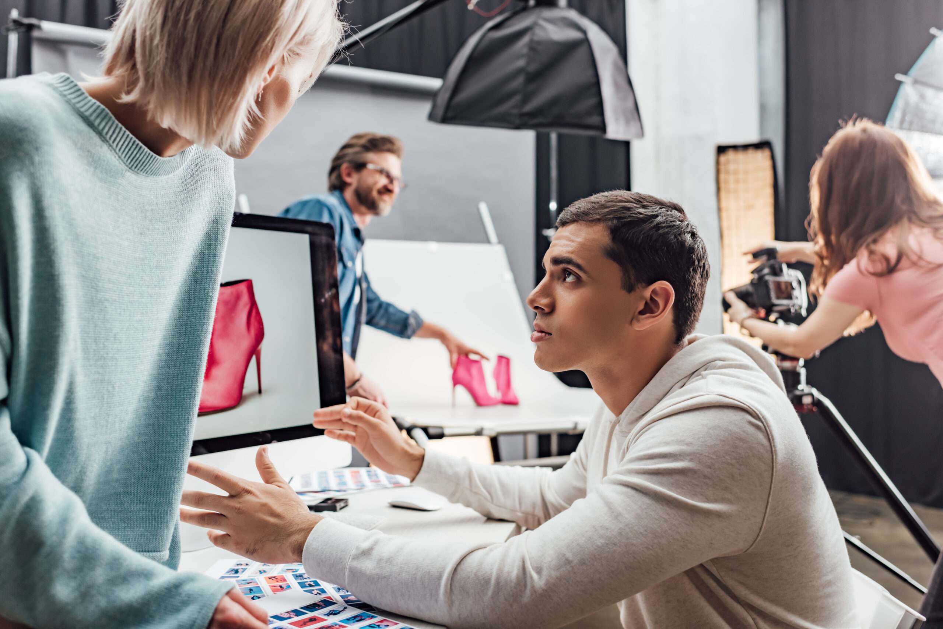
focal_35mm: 35
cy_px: 314
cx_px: 472
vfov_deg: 37.9
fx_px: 917
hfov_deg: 54.4
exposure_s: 1/250
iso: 100
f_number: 3.5
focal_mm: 35
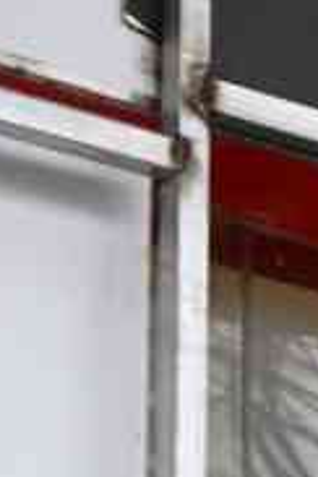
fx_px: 4332
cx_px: 845
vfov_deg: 6.3
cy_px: 529
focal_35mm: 327
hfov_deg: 4.1
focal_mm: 38
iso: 400
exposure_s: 1/250
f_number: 5
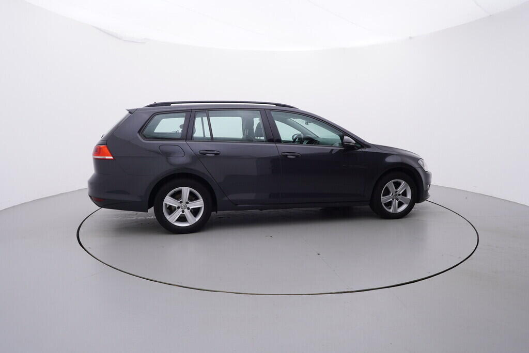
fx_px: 331
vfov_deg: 56.2
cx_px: 264
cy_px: 176
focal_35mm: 22
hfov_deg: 77.3
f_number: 5
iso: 200
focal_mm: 15
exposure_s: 1/80
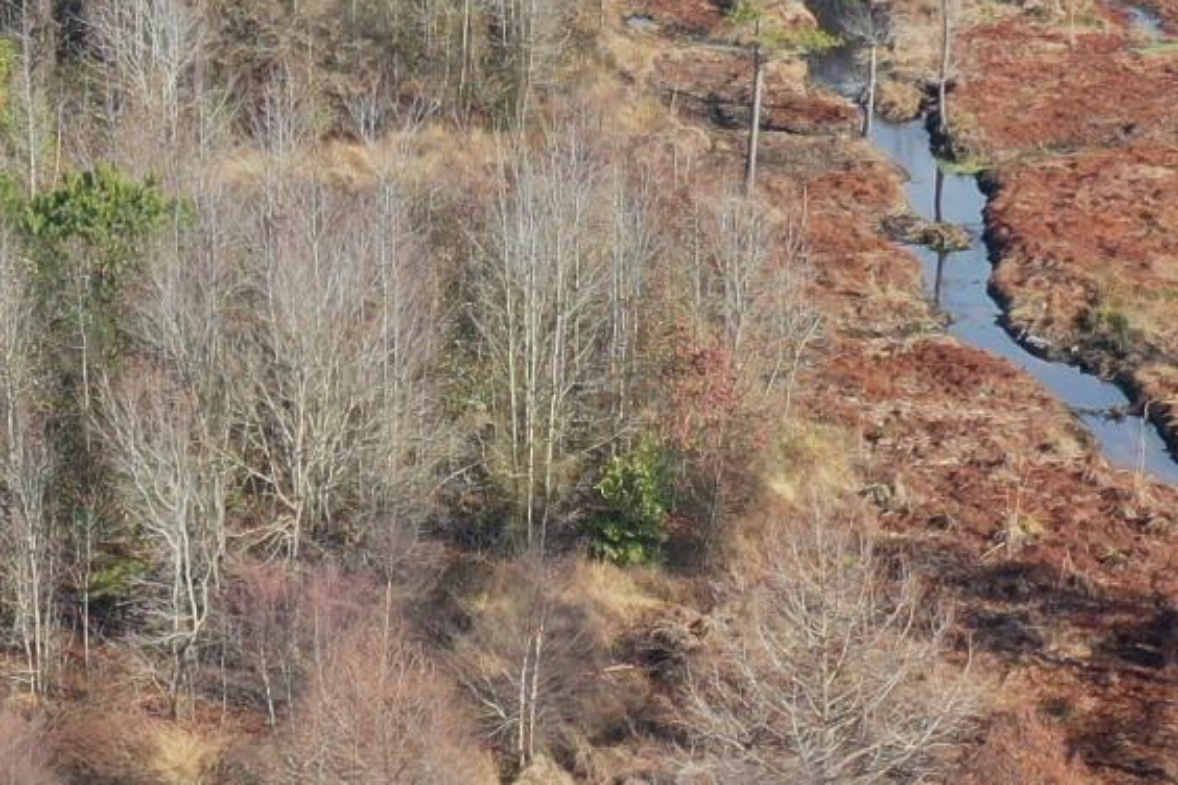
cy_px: 365
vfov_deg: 9.2
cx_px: 602
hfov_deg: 13.8
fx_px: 4875
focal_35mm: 149
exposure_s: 1/320
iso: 100
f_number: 5
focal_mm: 10.26
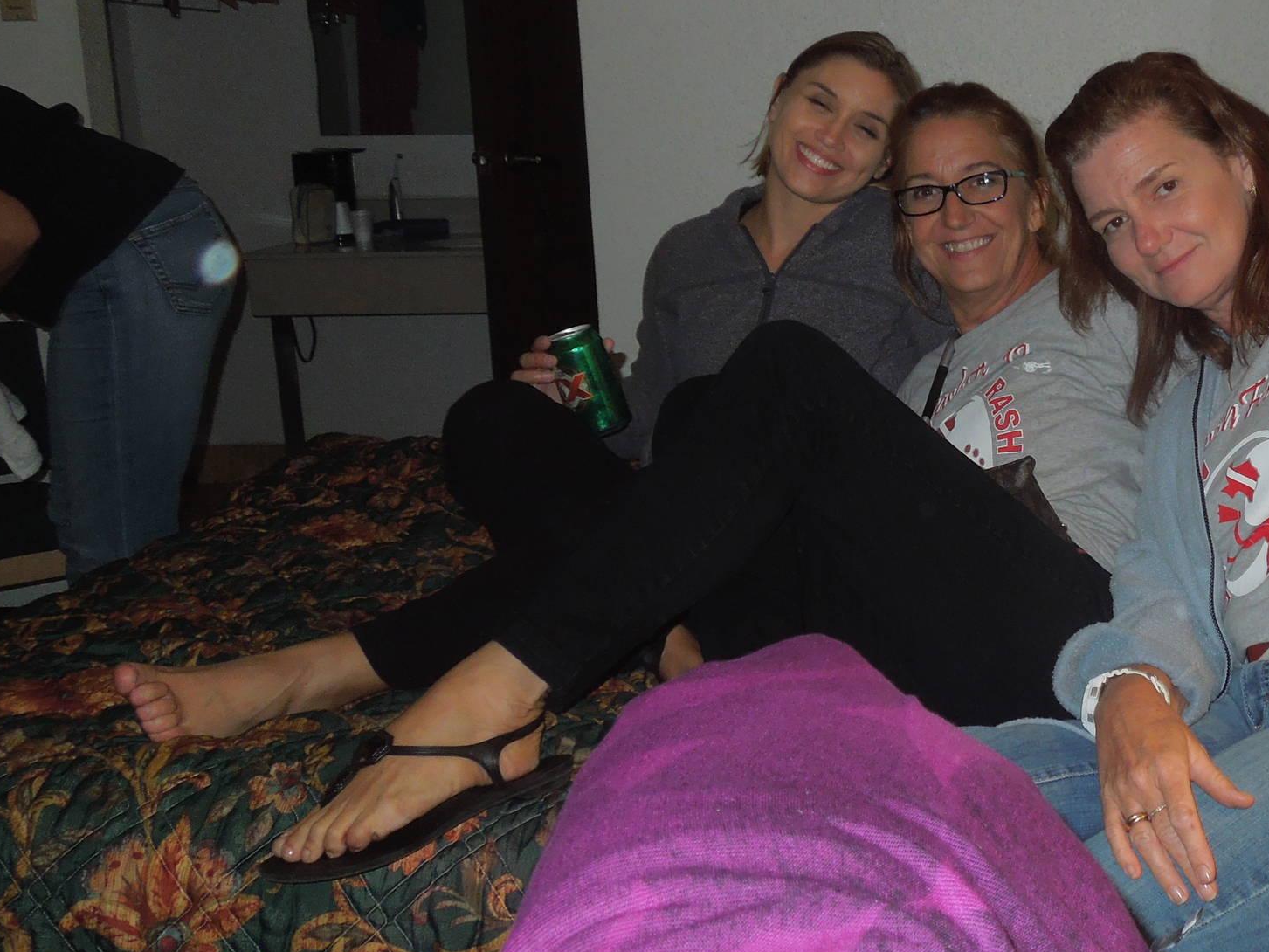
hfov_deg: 41.2
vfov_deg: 33.6
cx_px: 1081
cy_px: 440
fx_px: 1576
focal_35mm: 43
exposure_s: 1/30
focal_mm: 4.5
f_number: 3.3
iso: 200
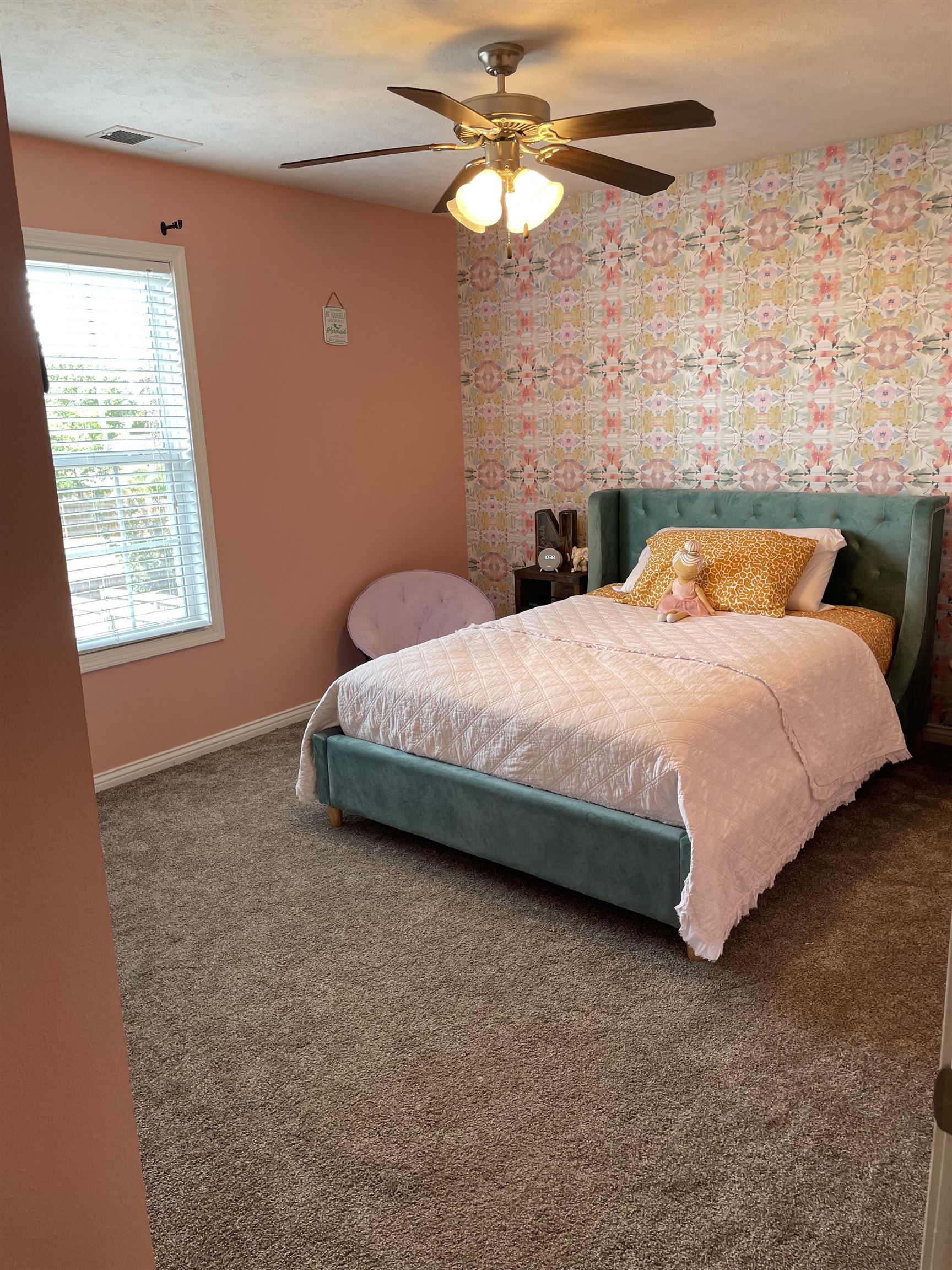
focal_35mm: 26
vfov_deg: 67.3
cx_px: 476
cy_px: 635
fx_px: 953
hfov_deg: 53.1
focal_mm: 4.2
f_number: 1.6
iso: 80
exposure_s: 1/60
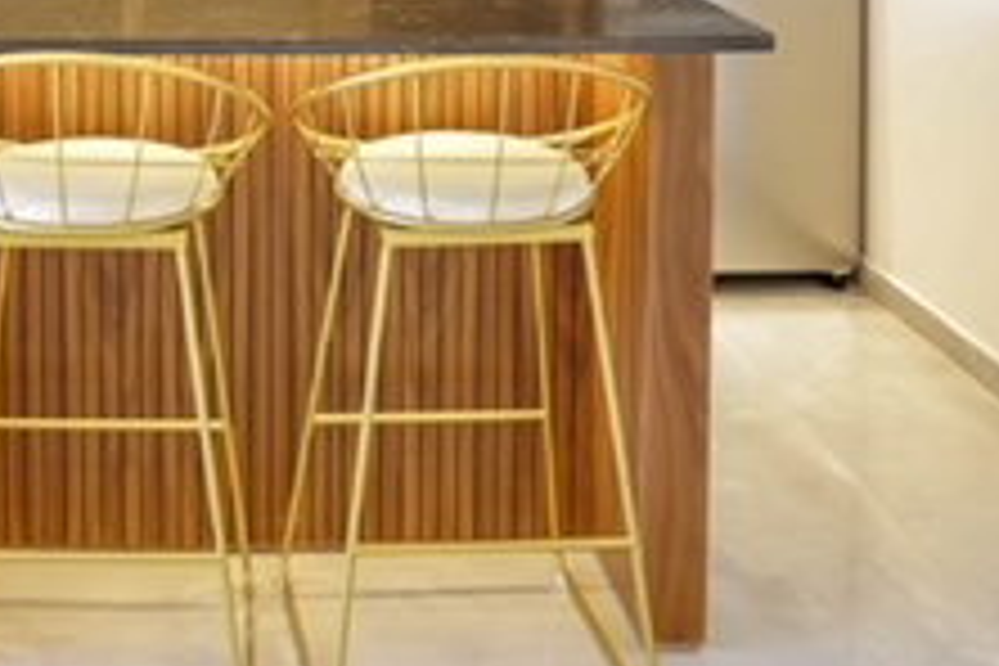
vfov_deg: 24.8
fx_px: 1360
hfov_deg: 38.7
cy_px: -135
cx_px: 184
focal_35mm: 49
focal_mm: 17
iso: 400
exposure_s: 1/30
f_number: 2.8
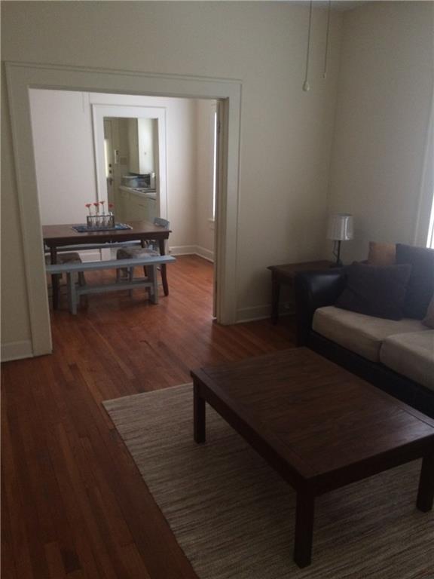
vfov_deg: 61.7
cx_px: 217
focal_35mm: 29
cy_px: 290
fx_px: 485
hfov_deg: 48.2
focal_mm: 4.15
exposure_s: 1/30
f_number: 2.2
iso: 320
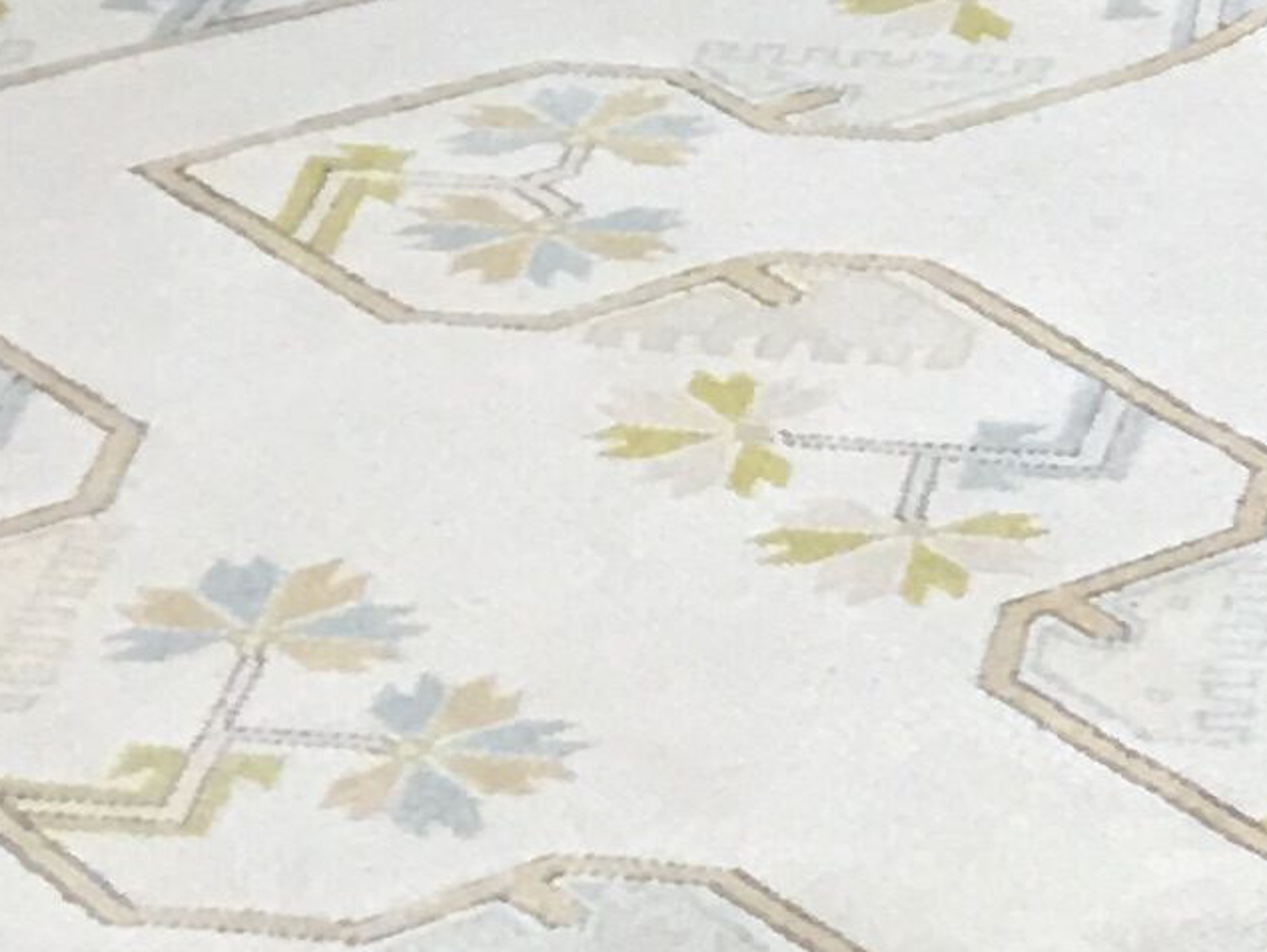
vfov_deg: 8.1
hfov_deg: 9.1
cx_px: 3468
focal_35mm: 184
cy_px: 653
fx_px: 6739
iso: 25
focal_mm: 4.15
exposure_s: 1/40
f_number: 2.2
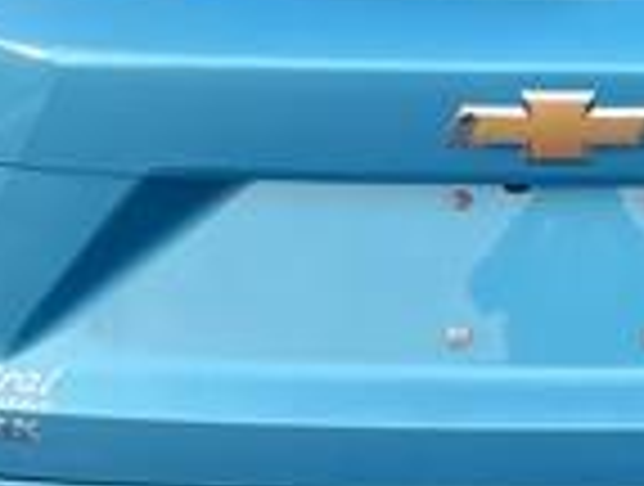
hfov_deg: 16.6
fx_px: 2164
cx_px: 617
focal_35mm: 116
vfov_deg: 12.8
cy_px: 220
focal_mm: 4.2
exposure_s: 1/121
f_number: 1.6
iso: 40
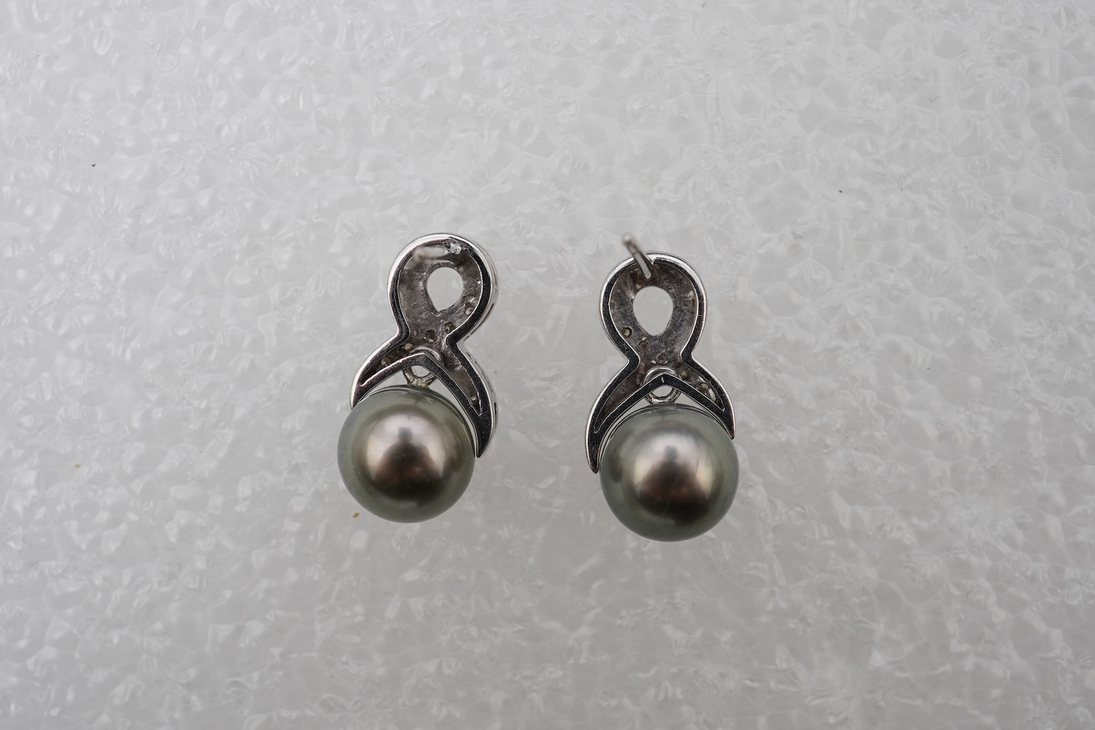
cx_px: 548
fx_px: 1369
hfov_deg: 43.6
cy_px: 365
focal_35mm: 45
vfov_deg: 29.9
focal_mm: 30
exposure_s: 1/125
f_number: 16
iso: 400
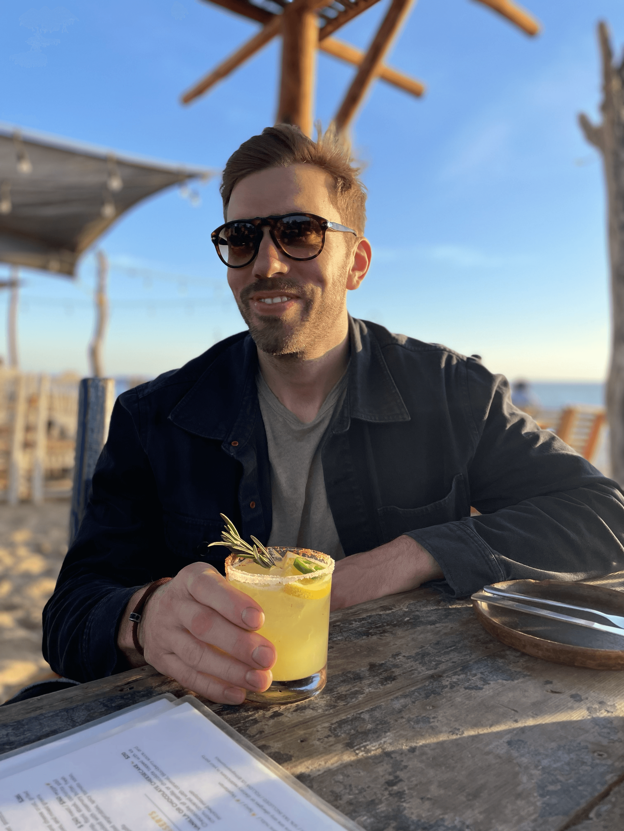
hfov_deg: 53.1
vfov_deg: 67.3
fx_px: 625
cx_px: 312
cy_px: 416
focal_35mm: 26
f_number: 1.6
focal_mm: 4.2
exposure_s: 1/988
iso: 50
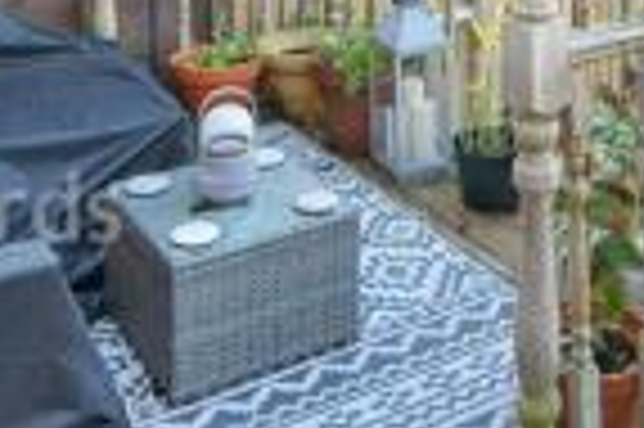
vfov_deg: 21.0
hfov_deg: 38.9
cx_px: 455
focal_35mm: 50
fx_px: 893
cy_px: -282
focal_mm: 10
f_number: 8
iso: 160
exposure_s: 1/30
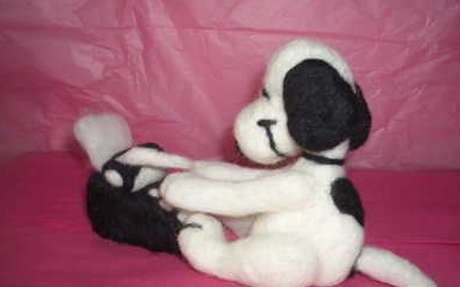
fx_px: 476
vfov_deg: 33.5
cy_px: 156
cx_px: 232
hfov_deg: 51.6
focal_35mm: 38
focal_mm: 5.8
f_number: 4.3
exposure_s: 1/40
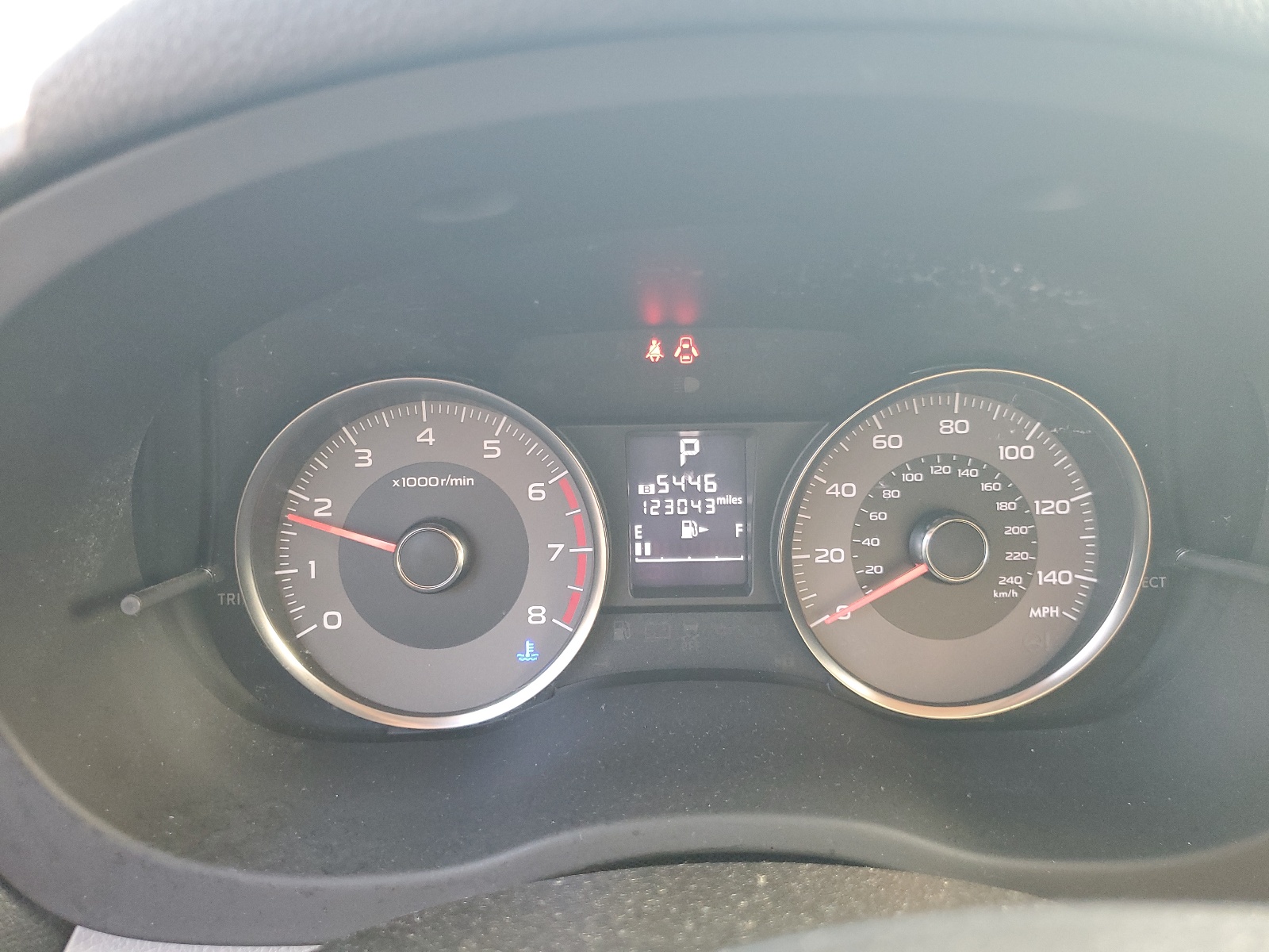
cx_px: 634
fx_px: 953
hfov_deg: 67.3
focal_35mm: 26
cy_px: 476
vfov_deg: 53.1
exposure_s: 1/60.2
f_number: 1.5
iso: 136
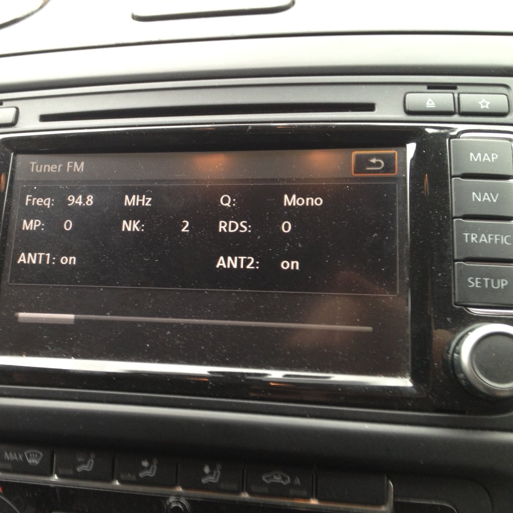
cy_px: 252
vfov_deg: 40.0
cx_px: 170
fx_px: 704
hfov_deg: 39.5
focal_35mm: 42
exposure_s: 1/30
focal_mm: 4.28
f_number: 2.4
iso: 50
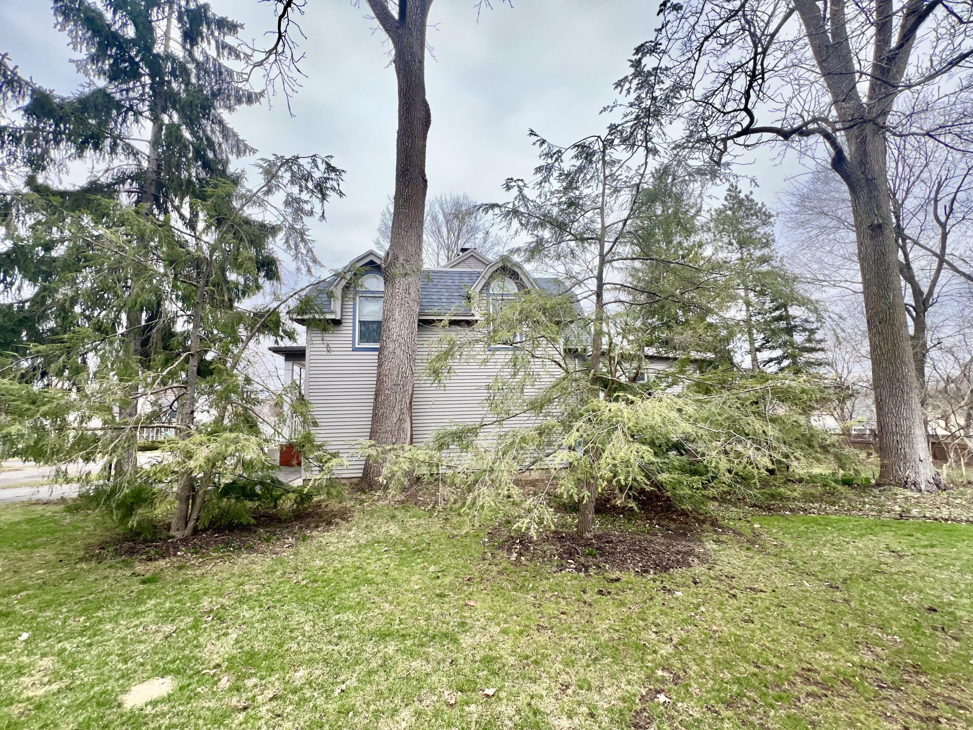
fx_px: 365
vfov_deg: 89.9
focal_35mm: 13
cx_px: 486
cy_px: 365
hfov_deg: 106.2
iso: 32
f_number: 1.8
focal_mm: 1.57
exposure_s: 1/523
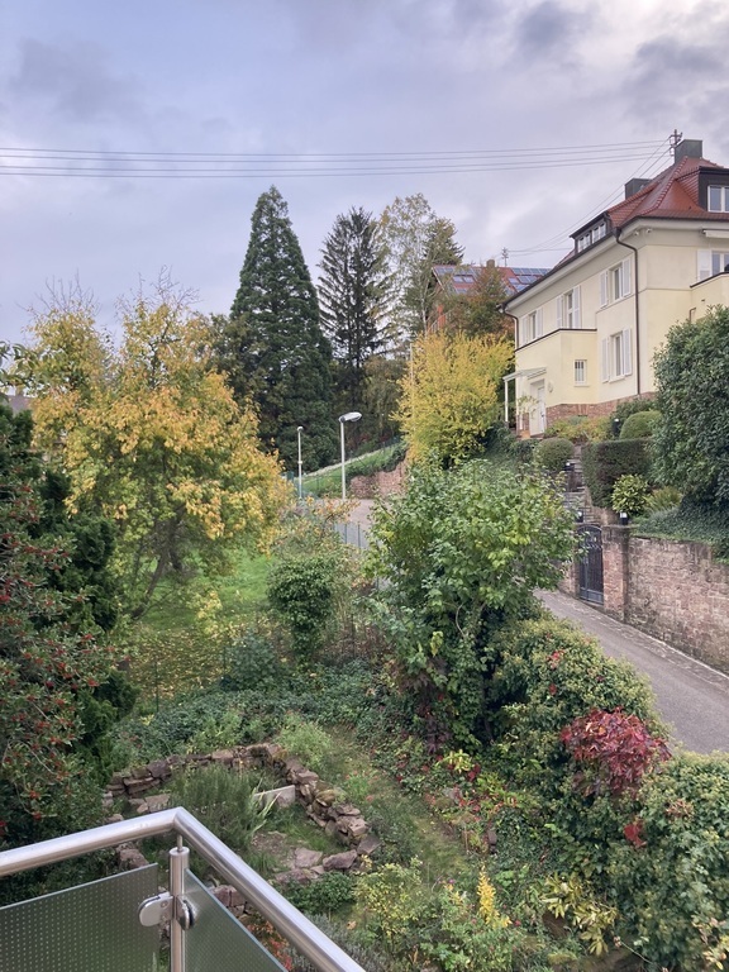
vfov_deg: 63.4
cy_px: 486
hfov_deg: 49.7
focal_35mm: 28
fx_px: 786
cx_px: 364
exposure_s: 1/121
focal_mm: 3.99
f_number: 1.8
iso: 32
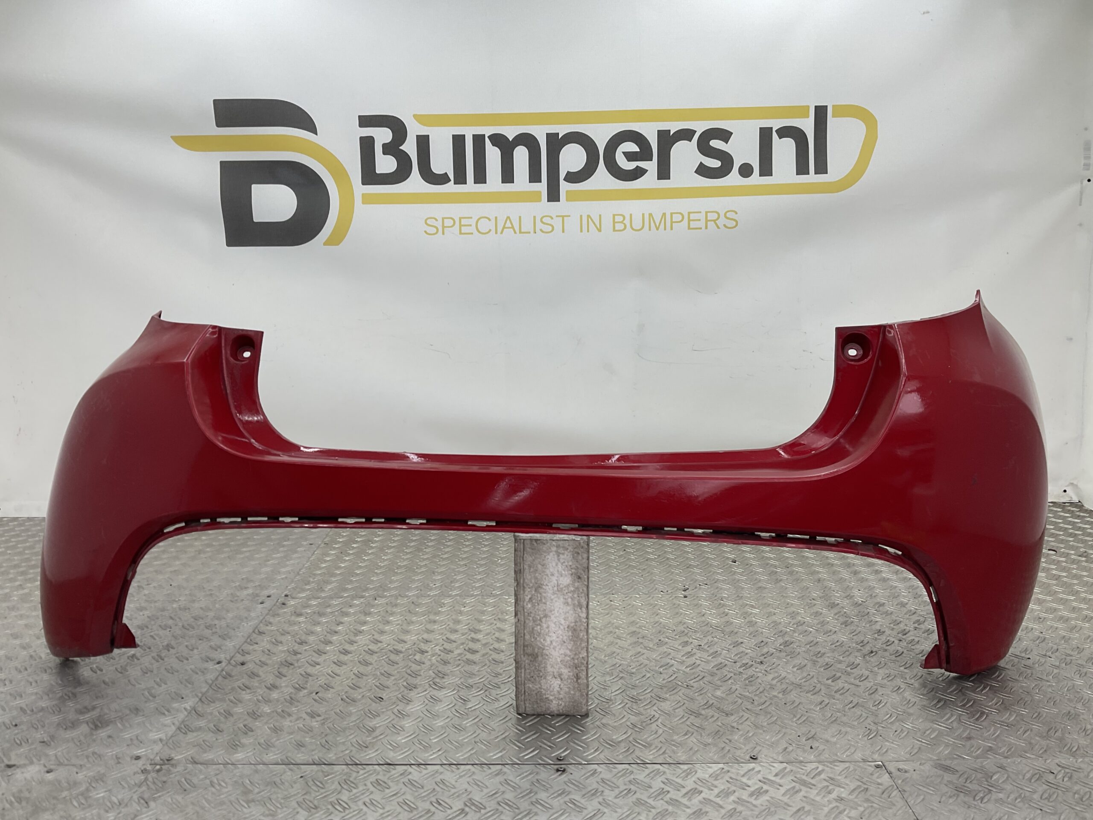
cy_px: 410
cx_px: 546
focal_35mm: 29
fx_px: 916
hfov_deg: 61.7
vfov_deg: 48.2
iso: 16
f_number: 1.8
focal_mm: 3
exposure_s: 1/112
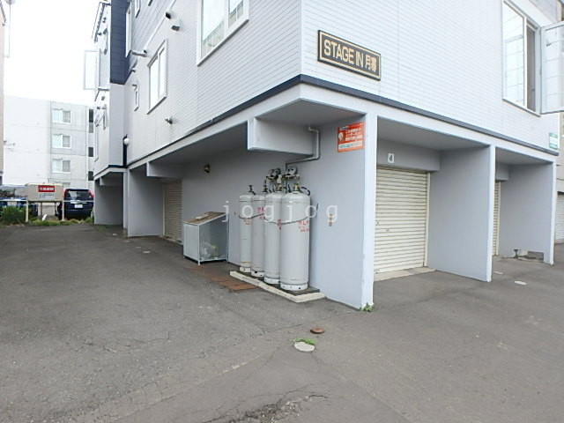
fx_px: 342
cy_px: 212
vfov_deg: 63.4
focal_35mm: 21
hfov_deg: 79.0
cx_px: 282
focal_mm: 3.7
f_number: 3.5
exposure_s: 1/400
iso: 125
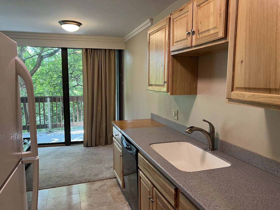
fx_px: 210
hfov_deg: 67.3
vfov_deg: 53.1
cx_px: 140
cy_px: 105
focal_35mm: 26
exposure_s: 1/60
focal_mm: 5.7
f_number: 1.5
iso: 80
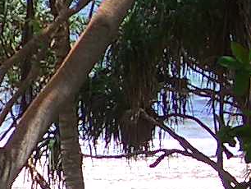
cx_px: -184
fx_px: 1698
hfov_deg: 8.2
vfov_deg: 6.4
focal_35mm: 234
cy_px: 127
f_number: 2.6
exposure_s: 1/800
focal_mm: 5.8
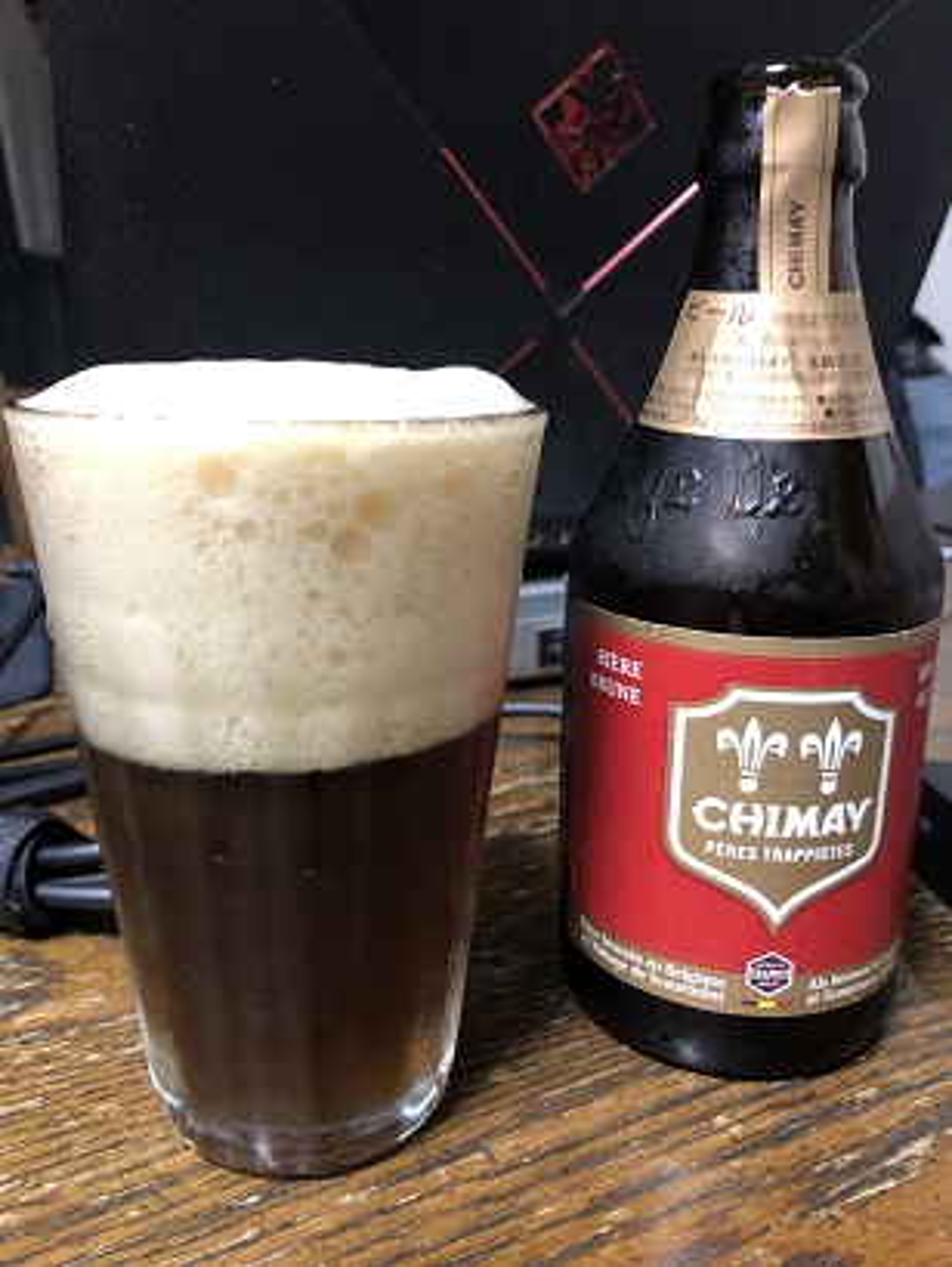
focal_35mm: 28
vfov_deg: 63.4
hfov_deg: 49.8
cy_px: 634
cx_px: 476
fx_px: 1026
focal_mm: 3.99
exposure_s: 1/10
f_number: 1.8
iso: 100
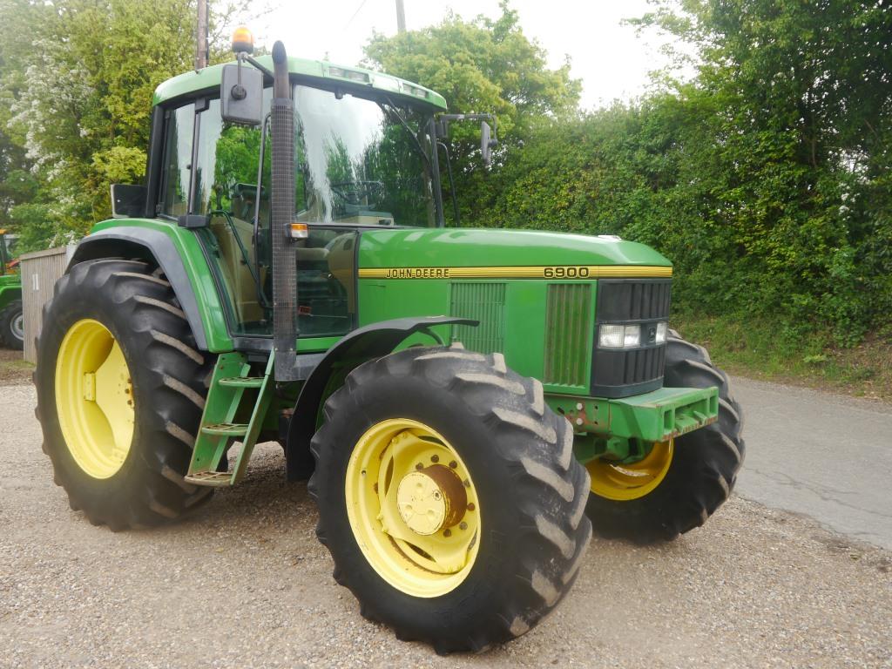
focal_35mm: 32
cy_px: 334
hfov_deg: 56.8
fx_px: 825
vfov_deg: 44.2
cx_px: 446
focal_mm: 16
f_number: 4.5
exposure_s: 1/160
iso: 160
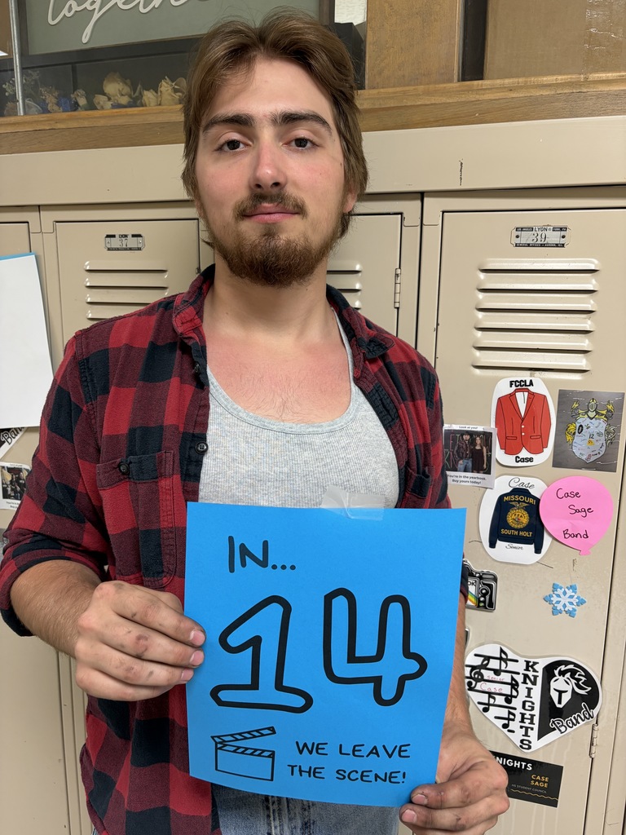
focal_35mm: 26
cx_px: 313
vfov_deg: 67.3
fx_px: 627
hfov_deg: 53.1
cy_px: 418
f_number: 1.6
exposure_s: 1/60
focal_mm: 5.96
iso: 125
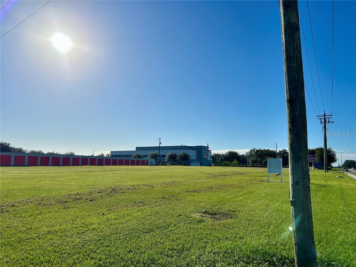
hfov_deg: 67.3
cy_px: 134
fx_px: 267
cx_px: 178
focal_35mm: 26
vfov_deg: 53.1
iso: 50
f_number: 1.5
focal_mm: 5.7
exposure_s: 1/12658
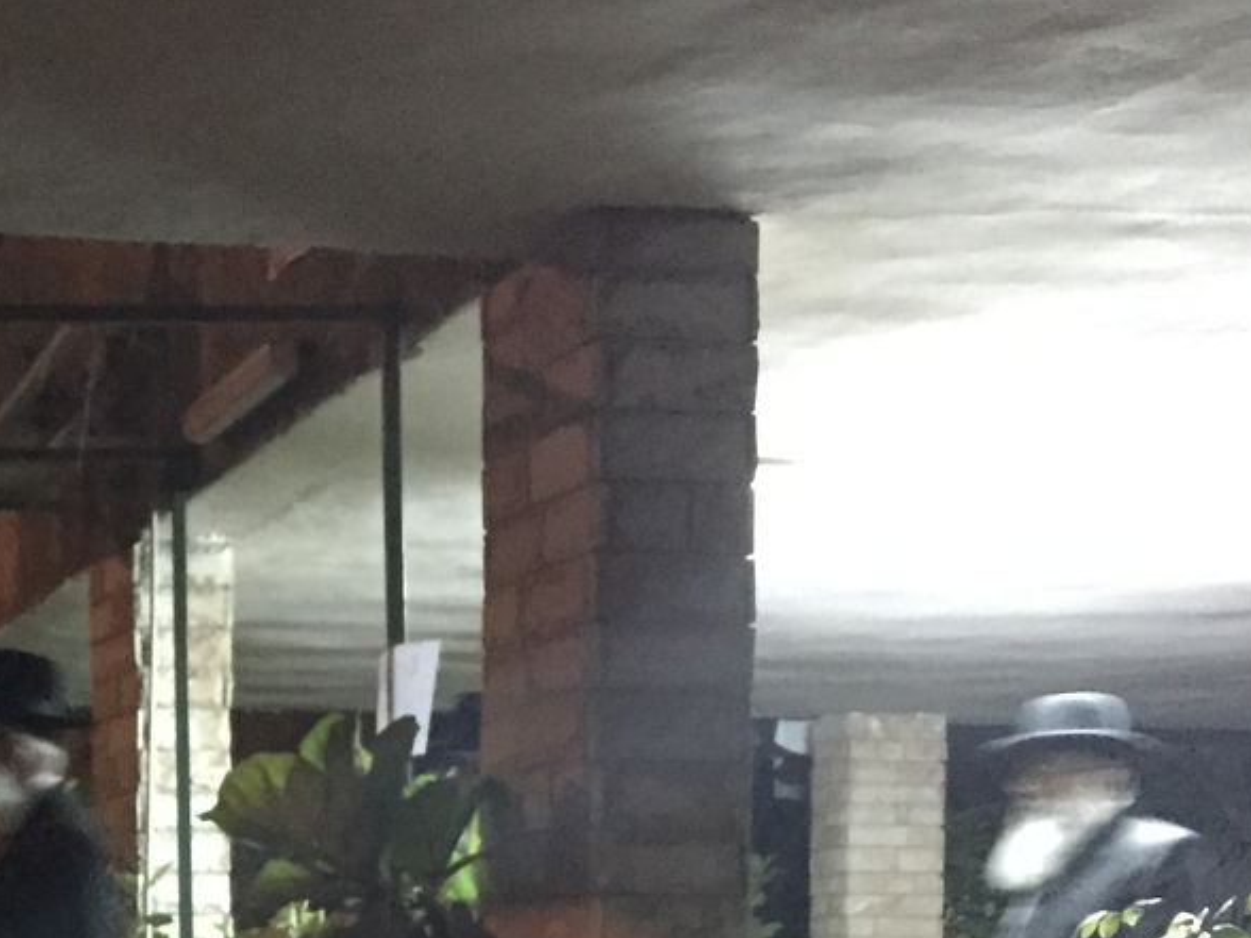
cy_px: 1108
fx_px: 2494
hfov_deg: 26.4
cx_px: -55
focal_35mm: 69
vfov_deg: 20.1
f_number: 2.2
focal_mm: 4.15
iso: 1250
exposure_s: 1/15
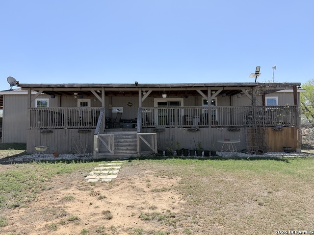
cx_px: 157
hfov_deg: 71.6
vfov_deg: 56.8
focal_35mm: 24
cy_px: 118
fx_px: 218
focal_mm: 6.76
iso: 80
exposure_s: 1/4405
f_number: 1.78
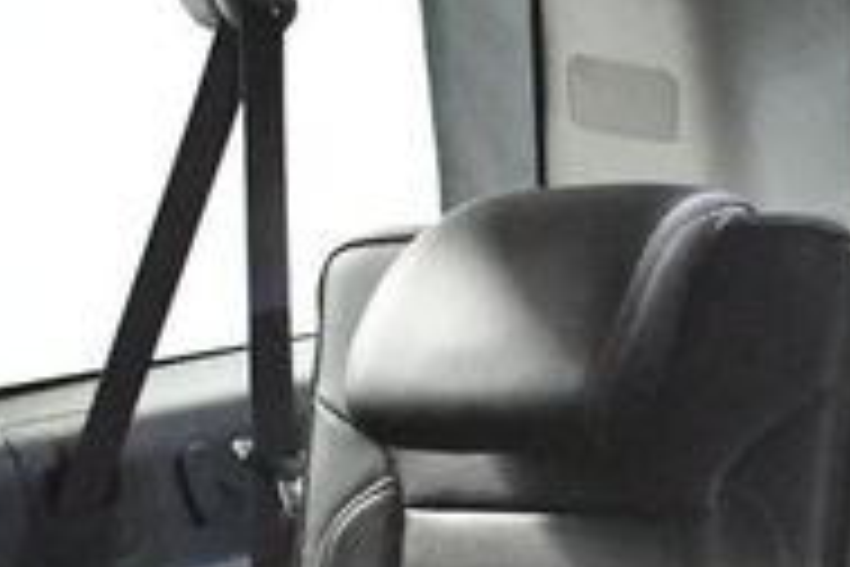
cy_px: 796
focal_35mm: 122
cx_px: 1052
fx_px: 2880
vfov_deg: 10.9
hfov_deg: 16.1
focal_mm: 18
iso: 12800
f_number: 3.5
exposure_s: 1/50
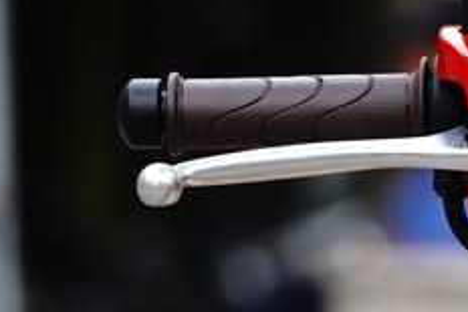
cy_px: 89
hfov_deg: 3.2
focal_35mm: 647
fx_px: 8416
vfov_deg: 2.1
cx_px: 855
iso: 500
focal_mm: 125
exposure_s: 1/200
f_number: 4
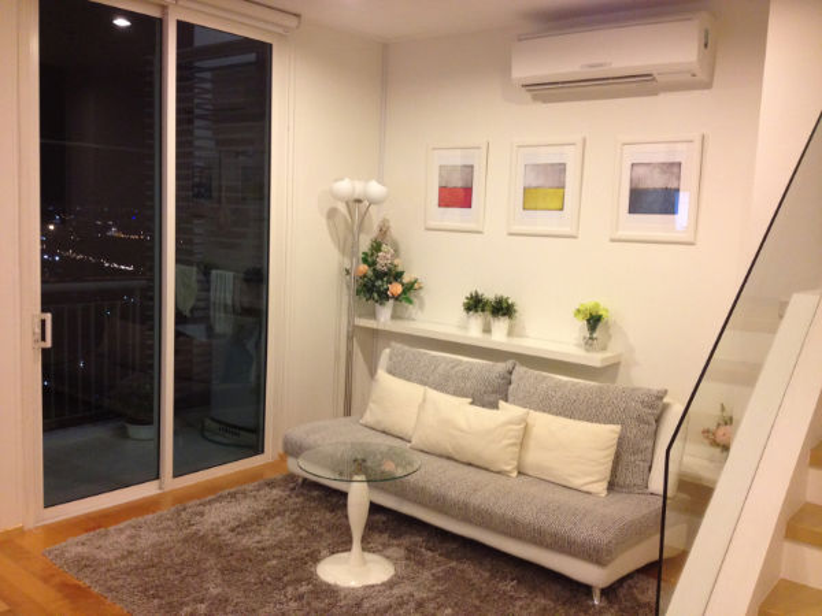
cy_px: 308
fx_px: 831
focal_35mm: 35
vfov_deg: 40.7
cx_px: 411
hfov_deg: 52.6
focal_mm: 4.28
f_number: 2.4
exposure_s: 1/20
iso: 250
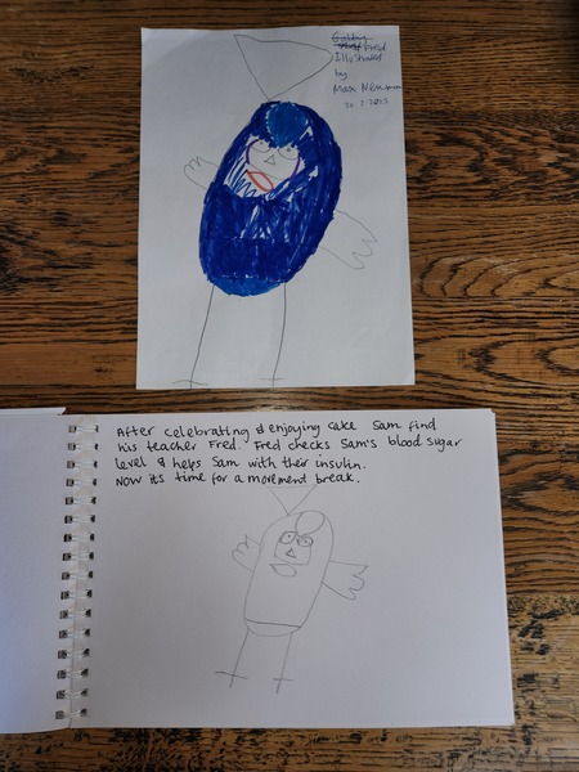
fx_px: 513
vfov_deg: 73.9
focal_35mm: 23
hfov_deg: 58.9
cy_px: 386
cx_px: 290
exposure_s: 1/50
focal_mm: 5.4
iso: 80
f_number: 1.8
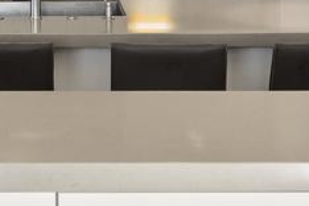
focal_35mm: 105
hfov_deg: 19.2
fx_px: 901
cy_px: -149
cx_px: 42
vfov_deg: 12.1
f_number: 8
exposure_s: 1/40
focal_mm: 24
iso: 500
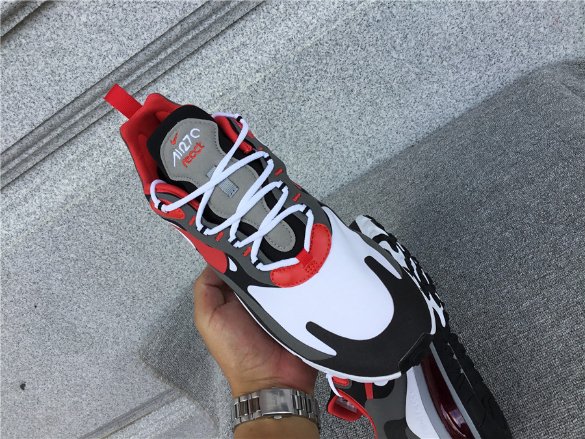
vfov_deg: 45.4
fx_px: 524
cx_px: 292
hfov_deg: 58.4
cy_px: 220
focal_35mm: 31
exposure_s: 1/228
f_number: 2.4
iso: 25
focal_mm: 3.3
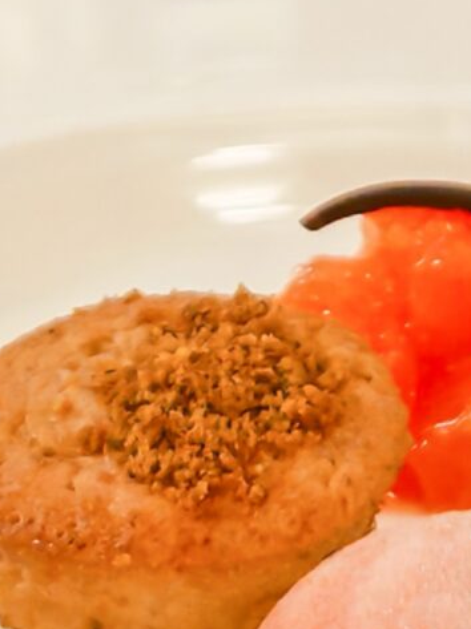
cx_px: 426
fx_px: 4723
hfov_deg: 5.7
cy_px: -184
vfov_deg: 7.5
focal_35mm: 260
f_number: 1.4
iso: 200
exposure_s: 1/35
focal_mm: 6.83
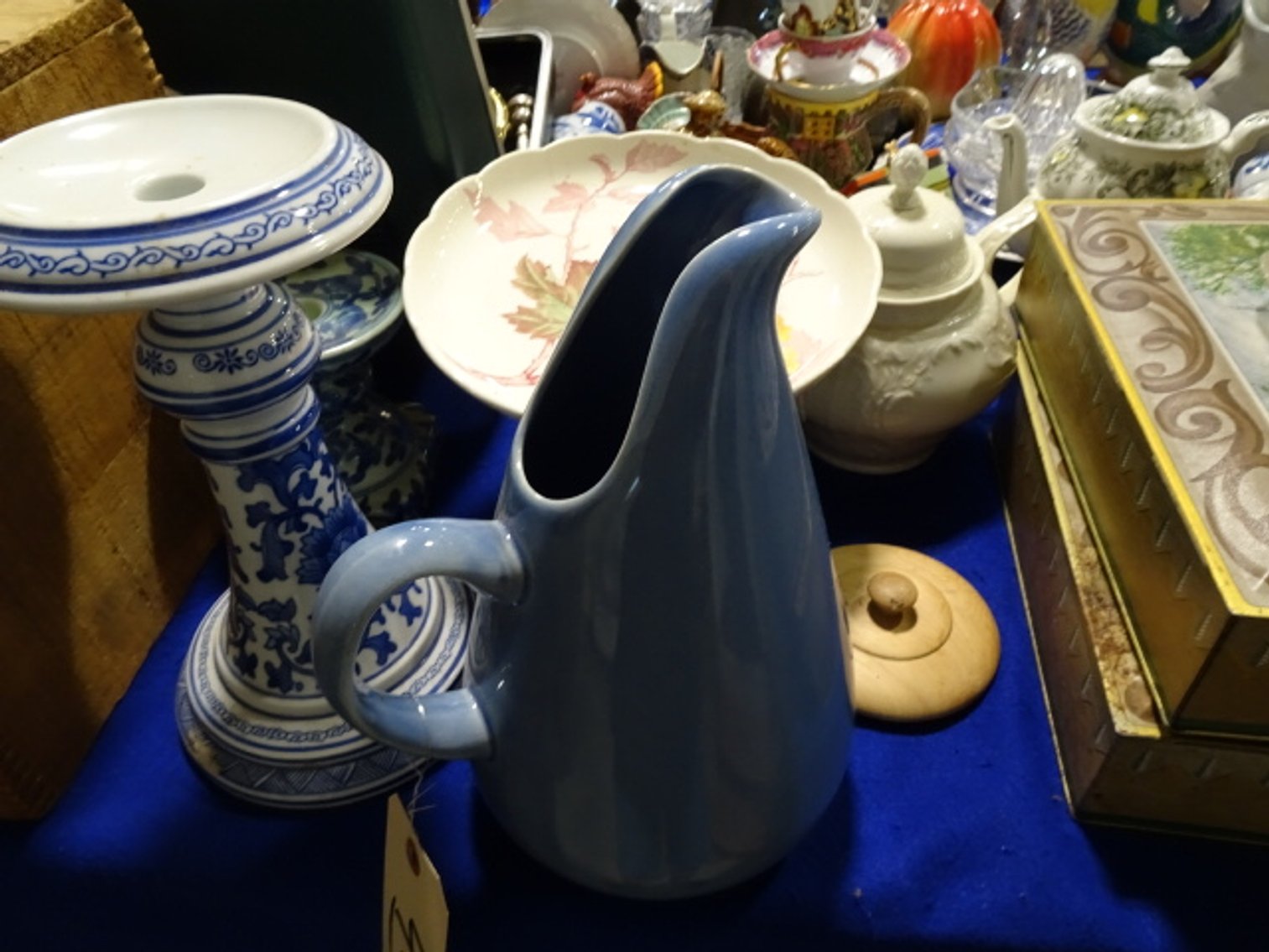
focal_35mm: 24
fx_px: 880
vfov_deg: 56.8
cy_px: 476
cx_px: 634
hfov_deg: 71.6
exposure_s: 1/30
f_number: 3.5
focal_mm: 4.1
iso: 400
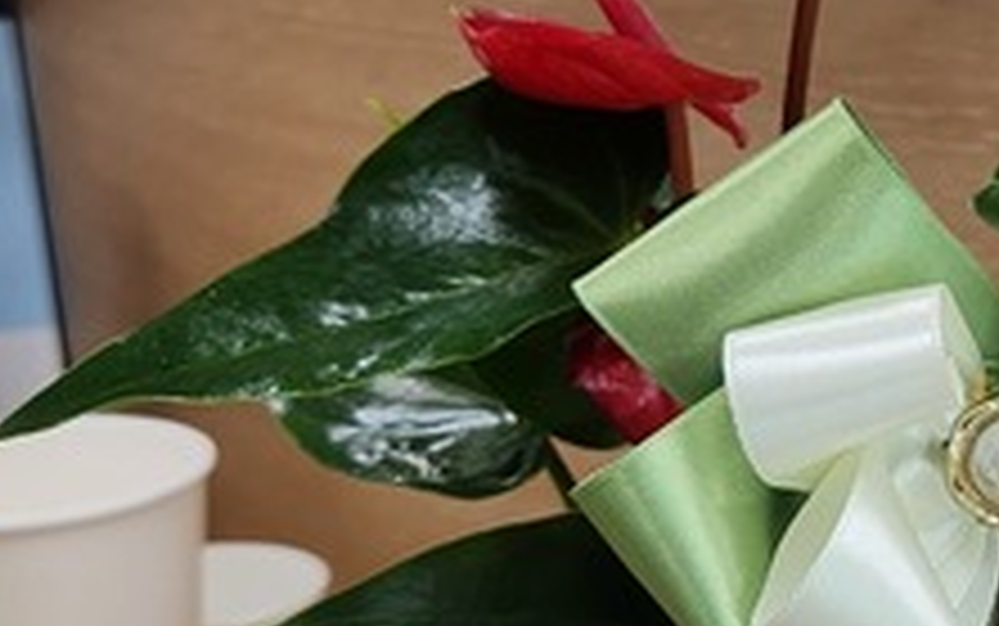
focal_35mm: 88
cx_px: 1071
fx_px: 2397
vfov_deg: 14.8
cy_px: 423
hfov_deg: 22.4
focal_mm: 5.4
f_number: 1.8
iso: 80
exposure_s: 1/120
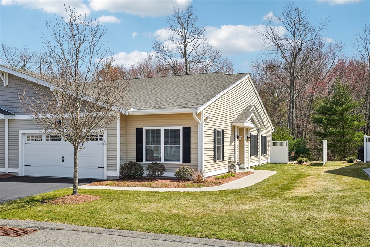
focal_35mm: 35
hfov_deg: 54.4
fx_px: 360
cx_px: 185
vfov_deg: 37.9
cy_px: 124
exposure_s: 1/160
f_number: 8
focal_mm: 35
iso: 100
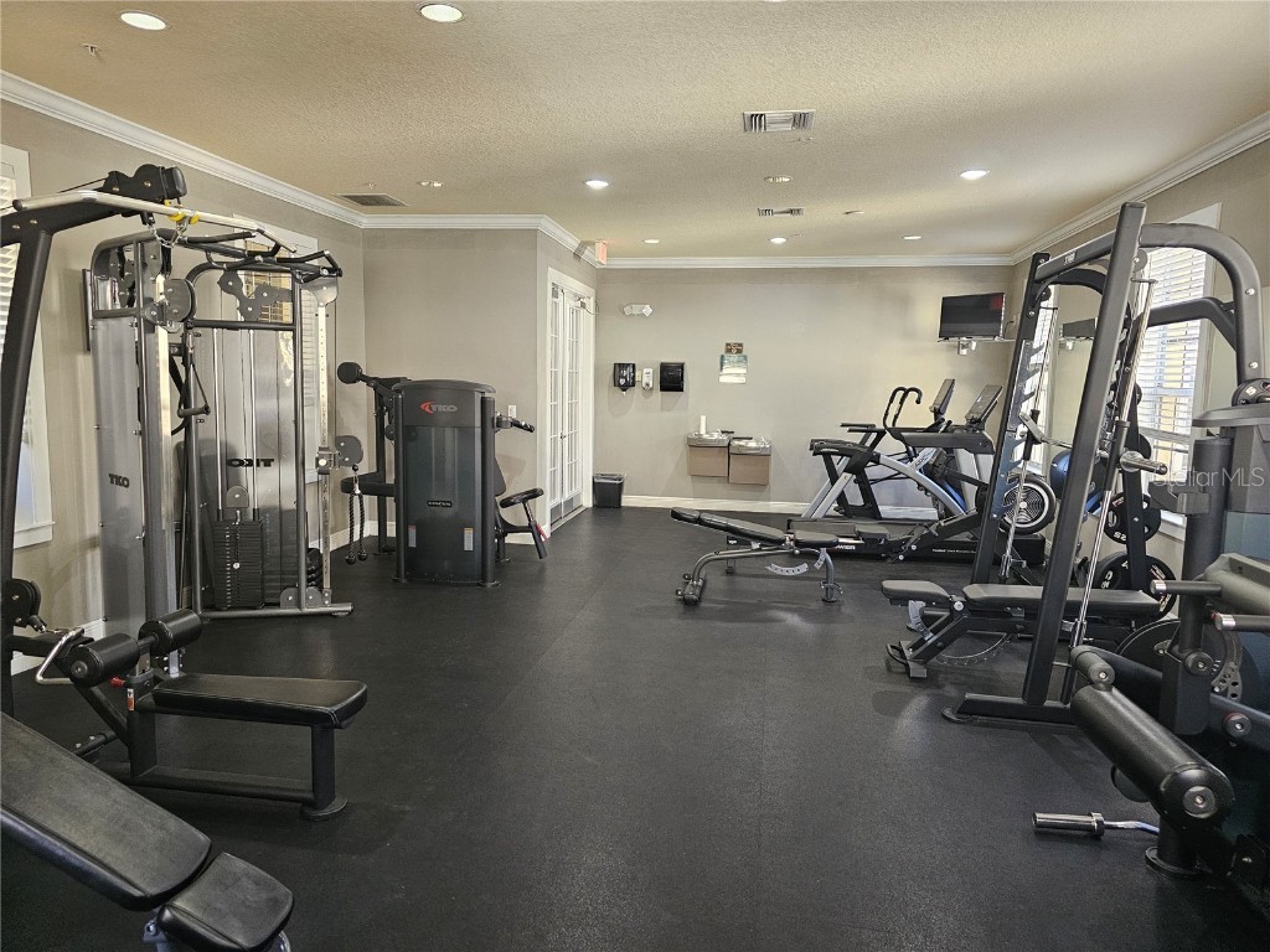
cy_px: 476
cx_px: 635
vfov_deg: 58.9
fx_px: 844
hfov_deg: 73.9
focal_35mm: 23
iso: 640
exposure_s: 1/120
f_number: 1.7
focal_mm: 6.3
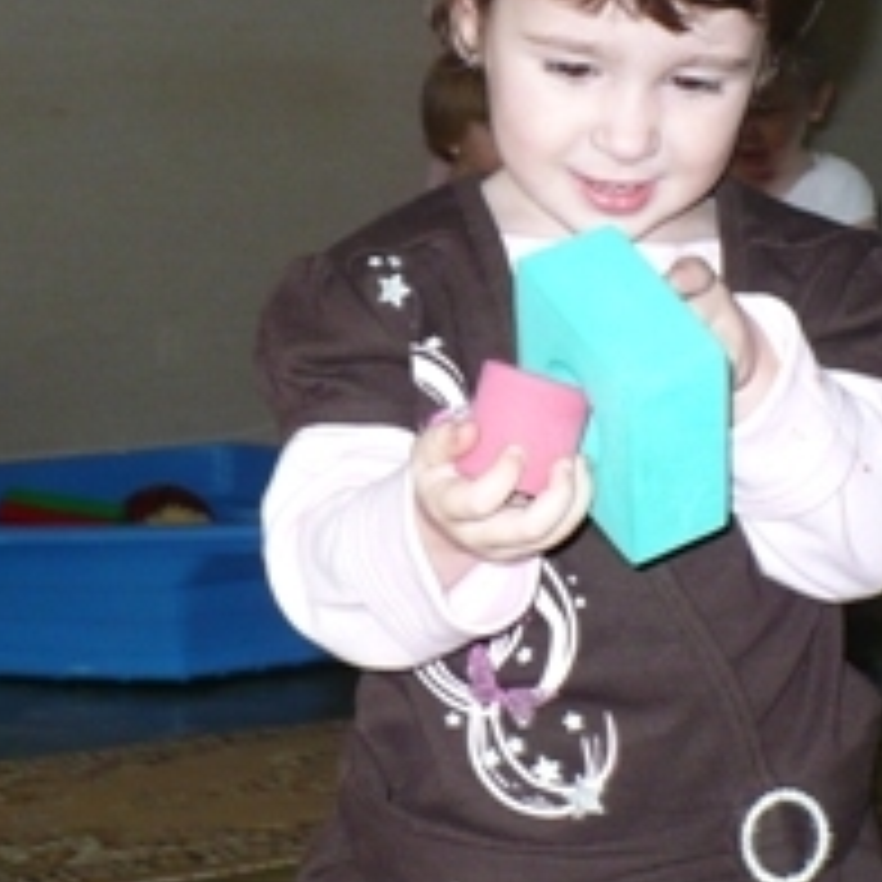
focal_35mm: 73
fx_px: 2104
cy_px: 225
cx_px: 675
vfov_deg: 23.4
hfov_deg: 23.4
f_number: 2.8
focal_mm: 6.1
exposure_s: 1/30
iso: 125
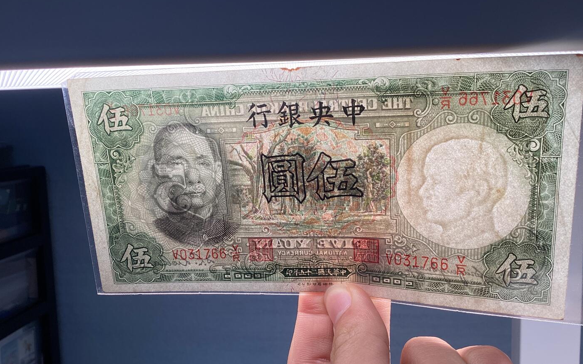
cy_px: 188
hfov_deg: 58.1
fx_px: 524
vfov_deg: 38.3
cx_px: 291
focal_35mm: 33
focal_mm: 3.3
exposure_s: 1/100
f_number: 2.4
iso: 32
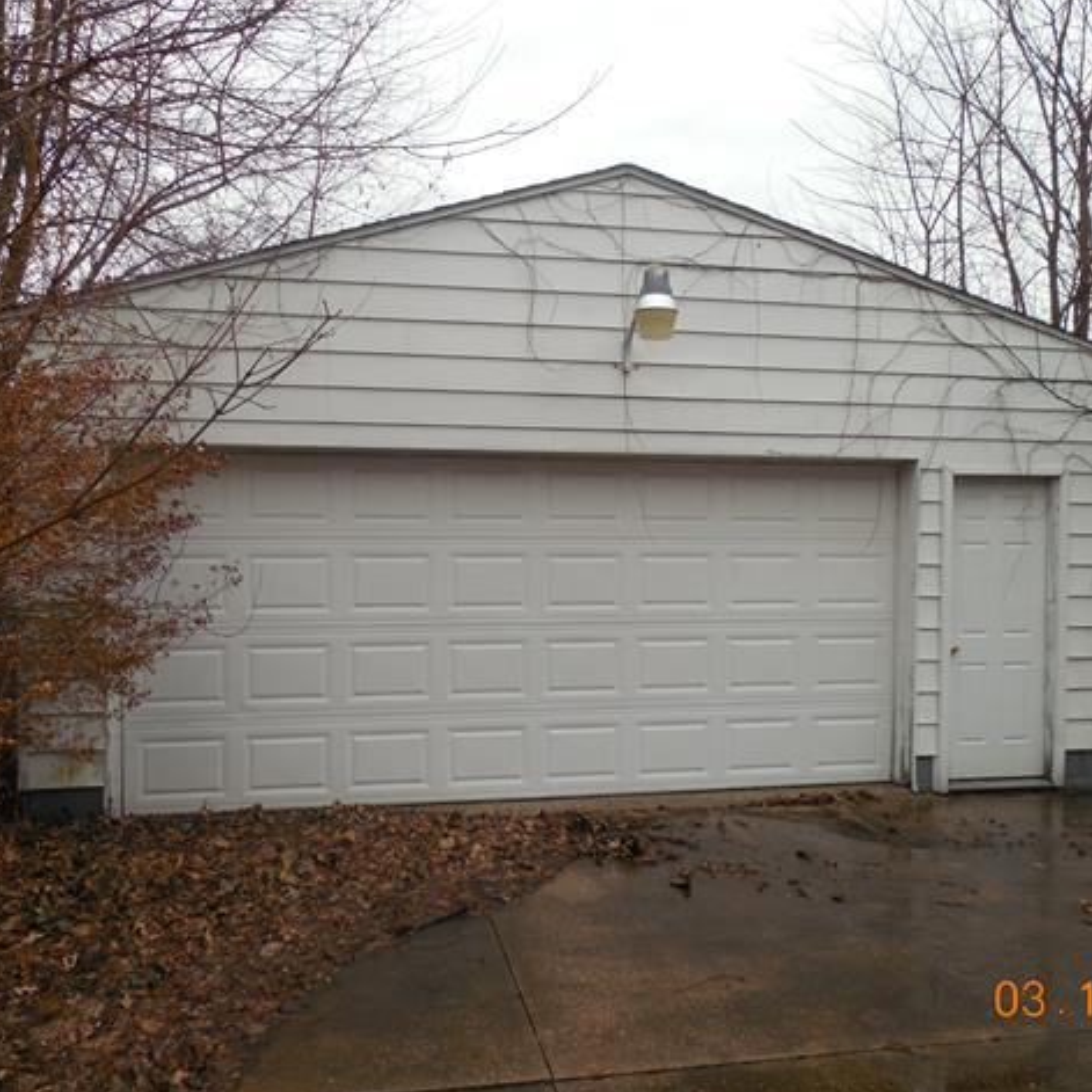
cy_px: 545
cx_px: 577
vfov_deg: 54.0
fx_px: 1071
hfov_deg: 54.0
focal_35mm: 30
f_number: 3.3
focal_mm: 4.5
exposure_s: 1/250
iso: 125
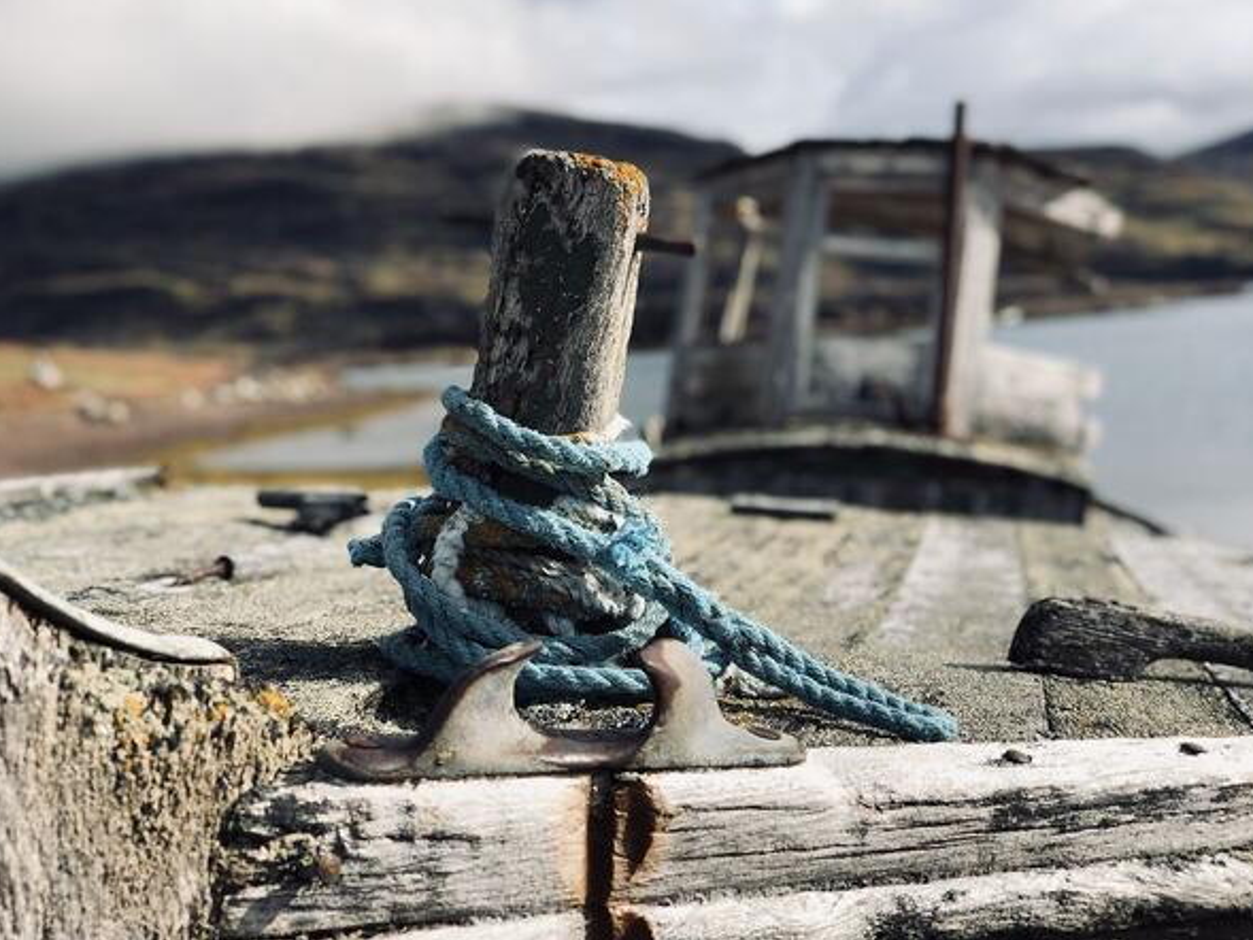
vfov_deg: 27.5
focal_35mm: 53
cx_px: 628
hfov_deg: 36.2
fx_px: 1919
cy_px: 468
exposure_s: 1/1043
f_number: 2.4
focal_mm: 6
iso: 16
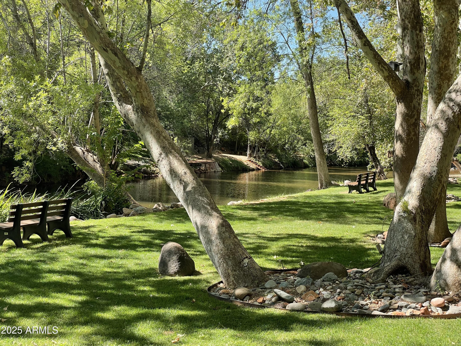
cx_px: 230
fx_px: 693
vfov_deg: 28.0
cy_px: 173
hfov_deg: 36.8
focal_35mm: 52
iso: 25
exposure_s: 1/307
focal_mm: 6
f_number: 2
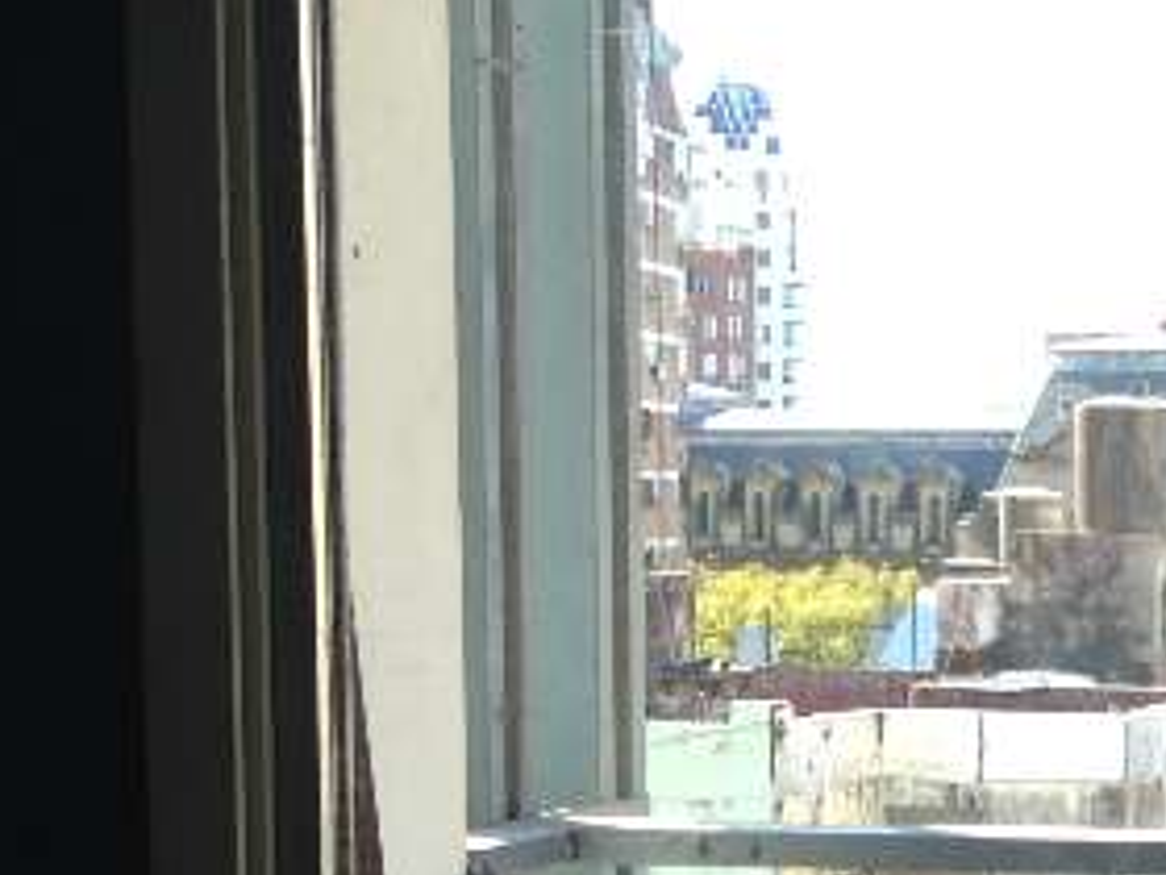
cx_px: 1657
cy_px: 765
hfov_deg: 17.1
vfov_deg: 13.9
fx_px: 3570
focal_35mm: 106
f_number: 2.4
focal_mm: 4.12
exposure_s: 1/183
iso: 50
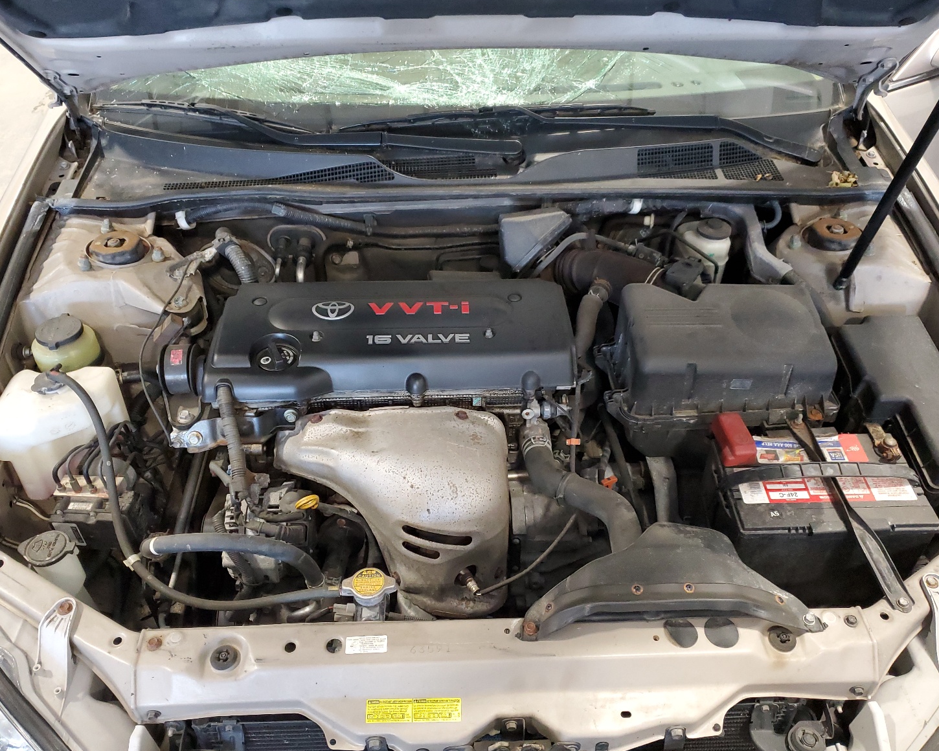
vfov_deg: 51.5
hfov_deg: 62.2
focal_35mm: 28
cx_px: 477
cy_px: 372
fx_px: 778
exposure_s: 1/60.2
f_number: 1.5
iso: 352
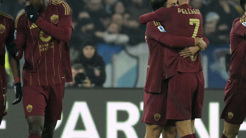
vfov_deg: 1.2
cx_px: 141
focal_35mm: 1041
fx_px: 6789
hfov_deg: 2.1
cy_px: 72
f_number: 5
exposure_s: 1/1250
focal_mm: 400
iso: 3200
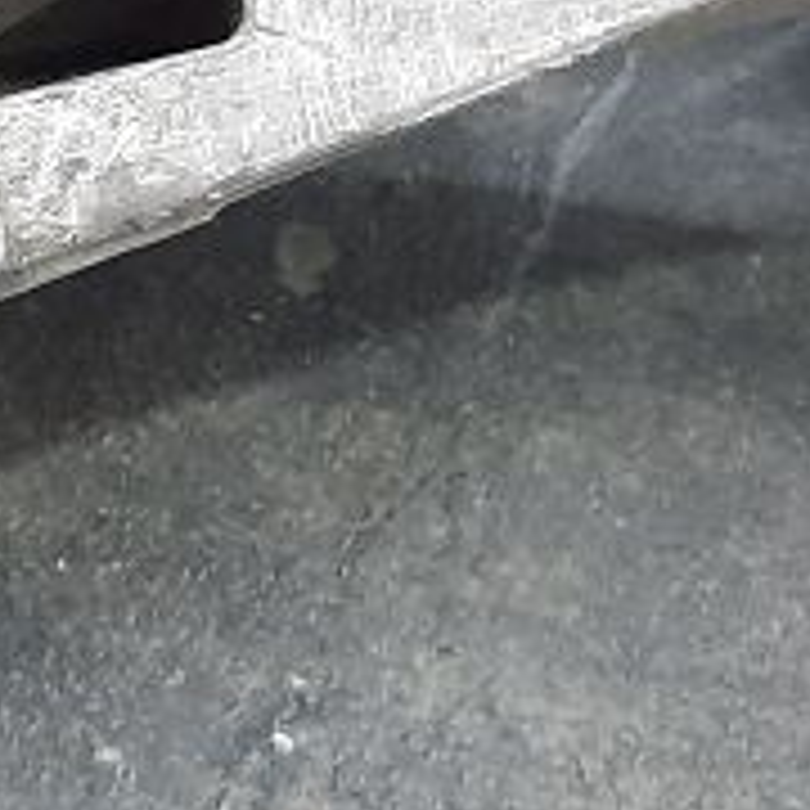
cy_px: -166
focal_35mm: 147
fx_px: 3892
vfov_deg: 11.6
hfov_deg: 11.7
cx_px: -140
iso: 250
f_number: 2
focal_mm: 4.6
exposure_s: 1/33
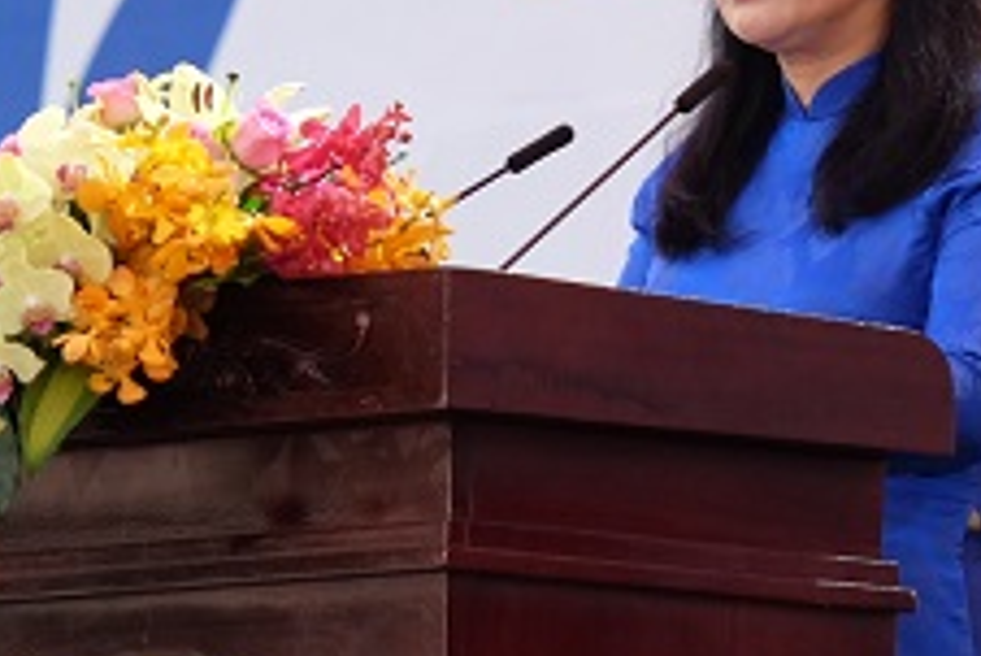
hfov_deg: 2.2
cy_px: 56
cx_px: 551
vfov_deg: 1.5
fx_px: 25303
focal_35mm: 928
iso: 320
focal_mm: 200
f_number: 4.8
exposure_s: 1/125
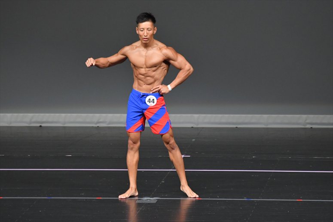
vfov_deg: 4.0
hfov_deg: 6.0
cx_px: 166
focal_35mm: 345
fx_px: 3190
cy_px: 111
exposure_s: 1/400
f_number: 5.6
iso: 4000
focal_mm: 230
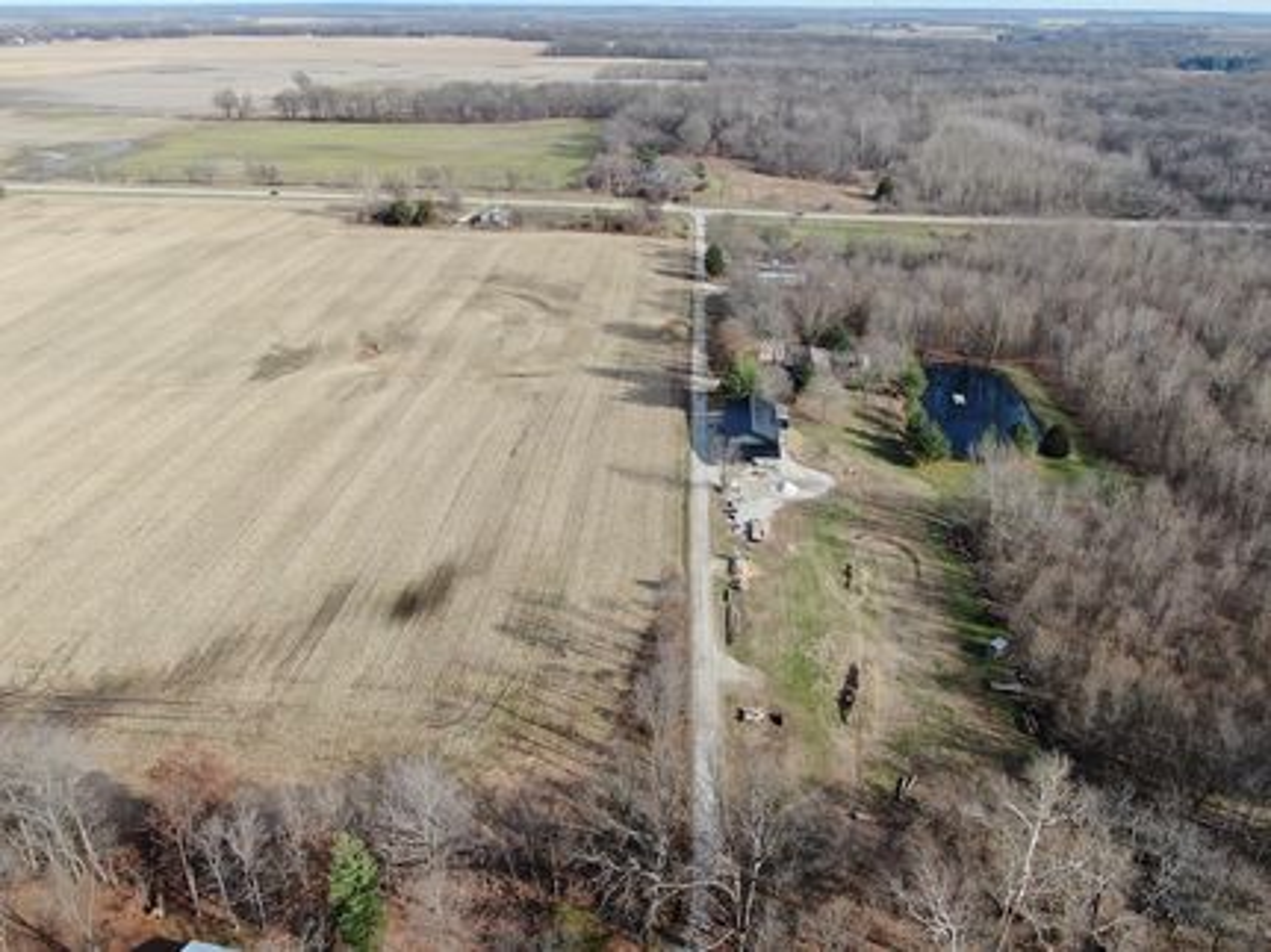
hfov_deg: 71.6
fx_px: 881
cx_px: 636
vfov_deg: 56.8
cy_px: 476
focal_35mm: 24
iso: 110
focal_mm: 4.39
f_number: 2.8
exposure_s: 1/800
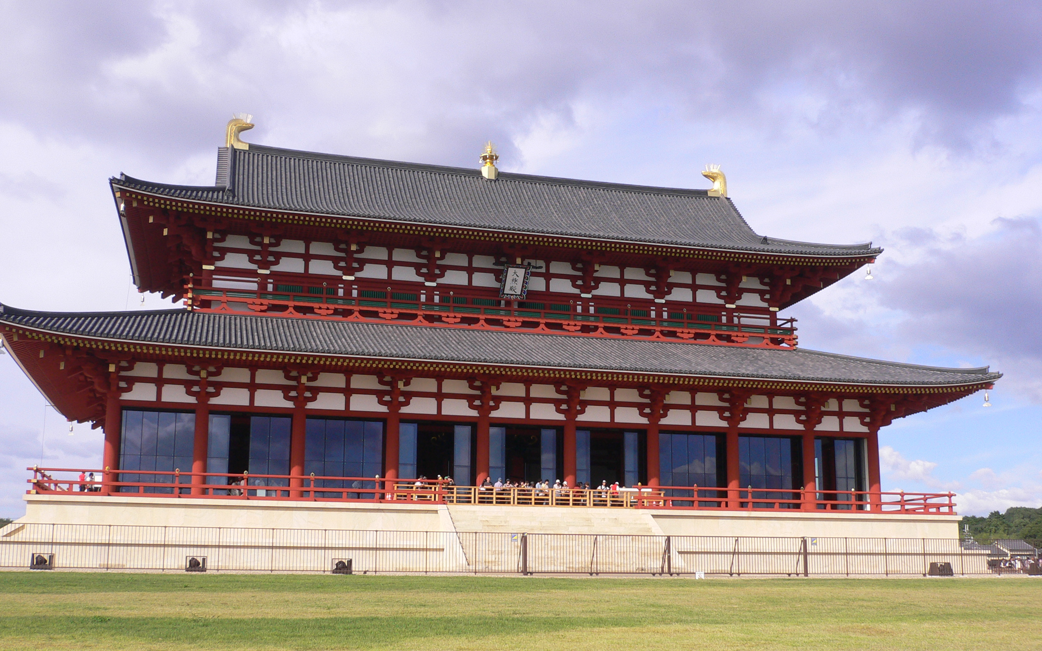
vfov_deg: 33.5
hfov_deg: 51.5
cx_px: 524
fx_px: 1079
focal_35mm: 38
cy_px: 378
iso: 80
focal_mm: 5.8
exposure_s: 1/320
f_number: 5.6
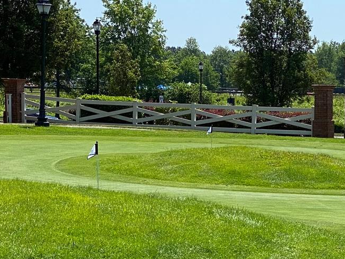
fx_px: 1625
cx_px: 423
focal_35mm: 163
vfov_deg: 9.0
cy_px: 271
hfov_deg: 11.8
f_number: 2
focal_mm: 6
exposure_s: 1/1712
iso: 20
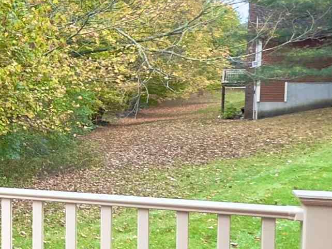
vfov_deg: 21.9
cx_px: -248
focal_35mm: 67
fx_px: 642
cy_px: 136
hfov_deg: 21.0
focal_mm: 2.22
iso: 40
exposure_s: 1/99
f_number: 2.2
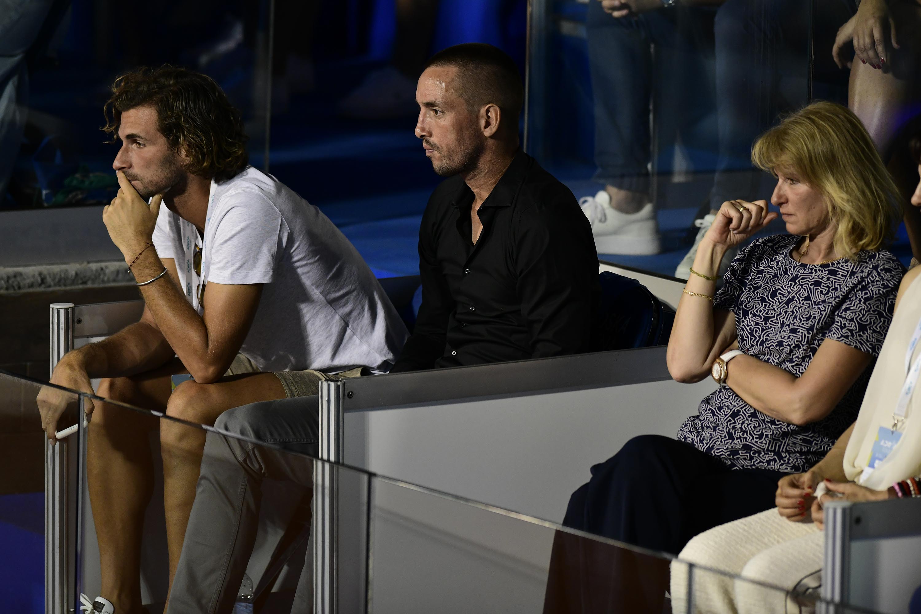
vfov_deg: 4.6
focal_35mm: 300
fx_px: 7674
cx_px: 460
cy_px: 307
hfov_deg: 6.9
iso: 2000
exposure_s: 1/640
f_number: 3.5
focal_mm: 300
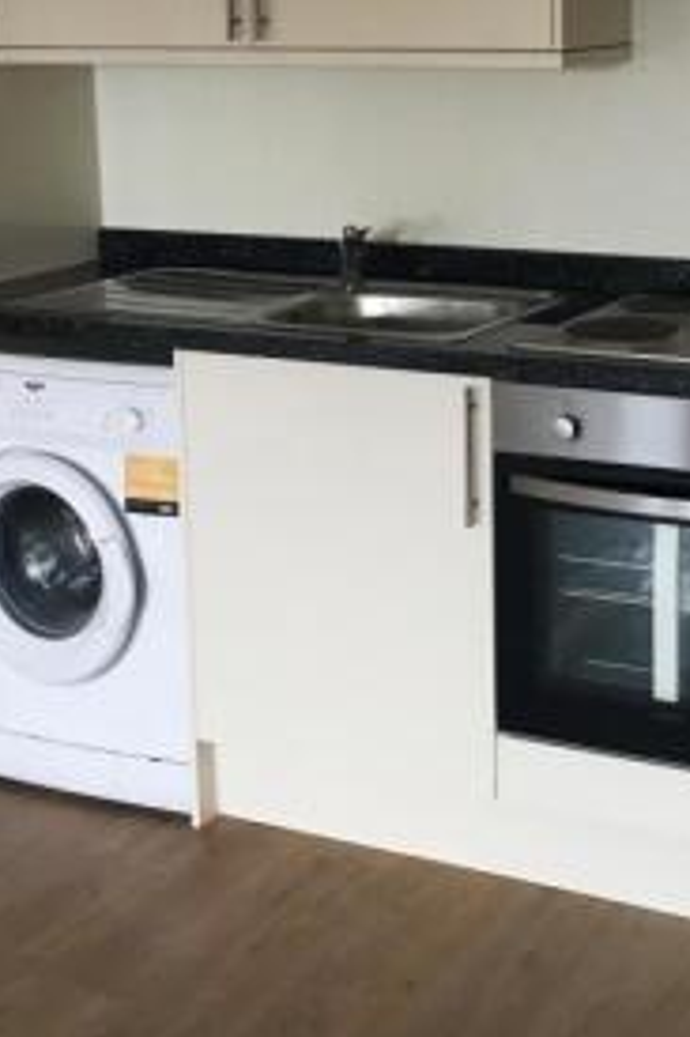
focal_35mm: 64
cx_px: 481
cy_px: 326
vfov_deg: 31.1
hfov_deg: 21.1
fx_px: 1842
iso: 50
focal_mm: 4.15
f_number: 2.2
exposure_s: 1/33
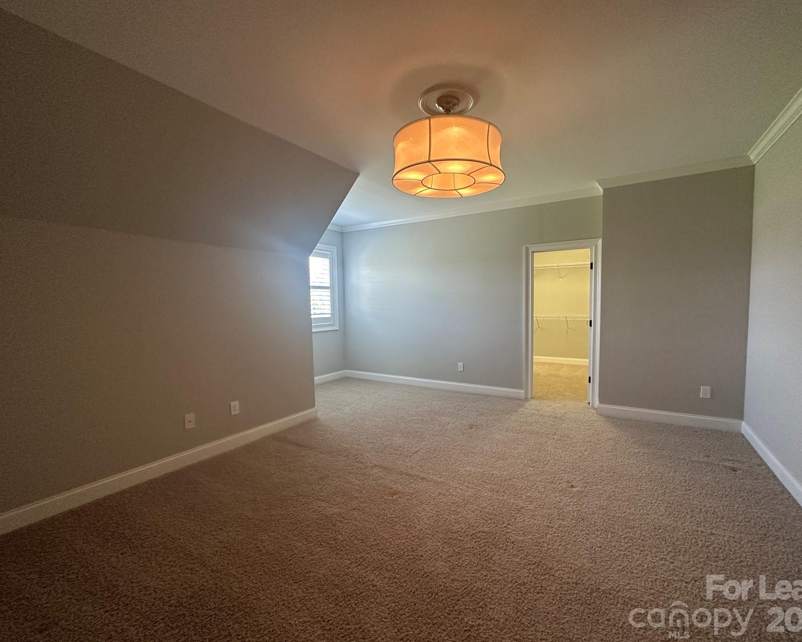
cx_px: 432
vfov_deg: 84.0
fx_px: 356
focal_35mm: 15
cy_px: 325
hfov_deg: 96.6
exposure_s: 1/120
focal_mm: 2.22
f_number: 2.2
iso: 250
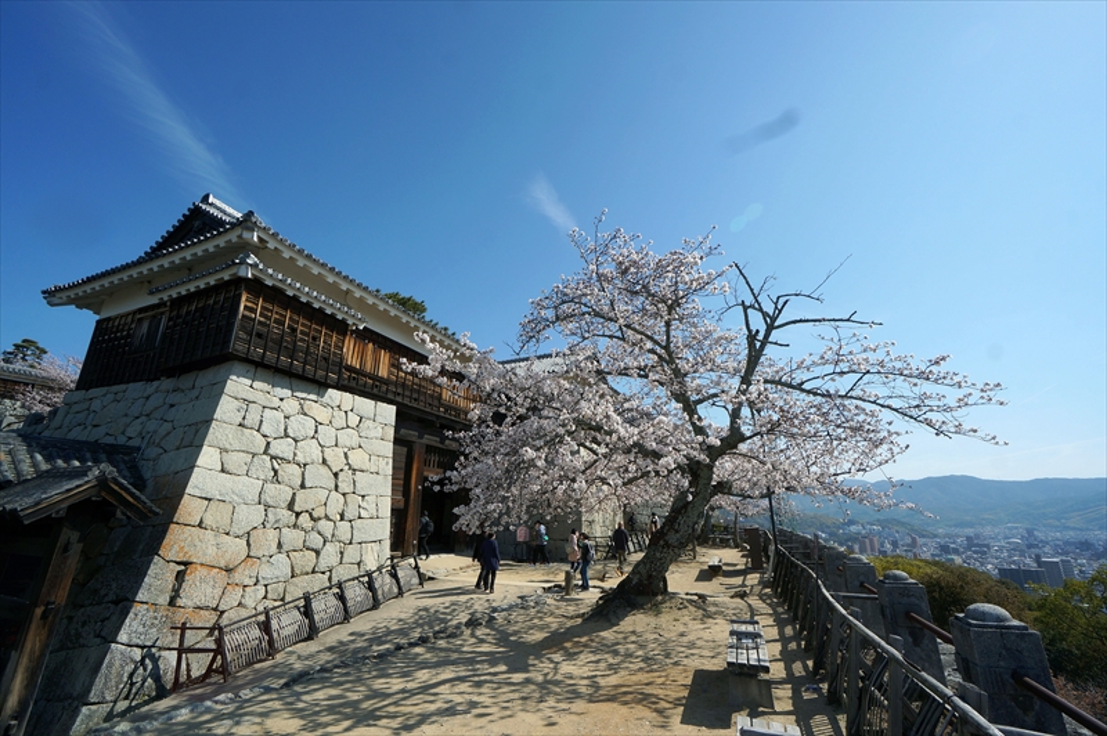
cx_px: 554
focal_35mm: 15
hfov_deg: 100.4
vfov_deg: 77.2
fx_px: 461
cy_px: 368
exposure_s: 1/320
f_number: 9
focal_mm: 10
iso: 100
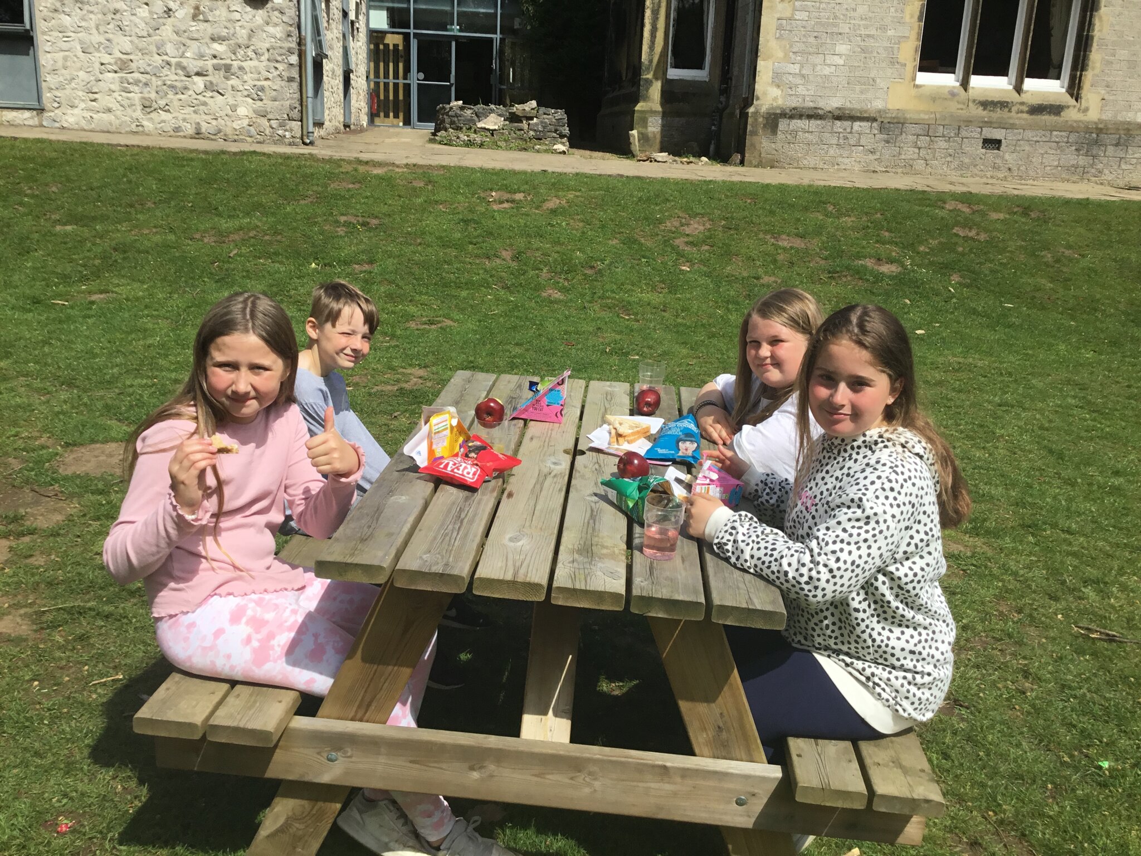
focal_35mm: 31
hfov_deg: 58.4
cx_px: 570
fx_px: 1022
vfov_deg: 45.4
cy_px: 428
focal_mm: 3.3
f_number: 2.4
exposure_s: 1/1631
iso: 25
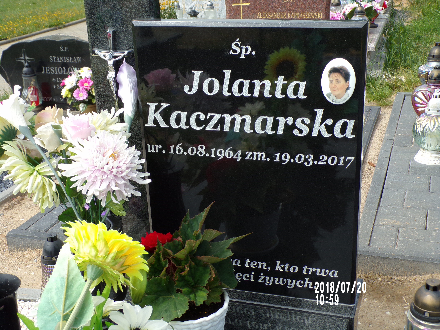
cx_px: 220
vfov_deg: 29.7
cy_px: 165
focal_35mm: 49
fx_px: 623
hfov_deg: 38.9
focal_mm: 8.7
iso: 80
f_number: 5.1
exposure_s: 1/300
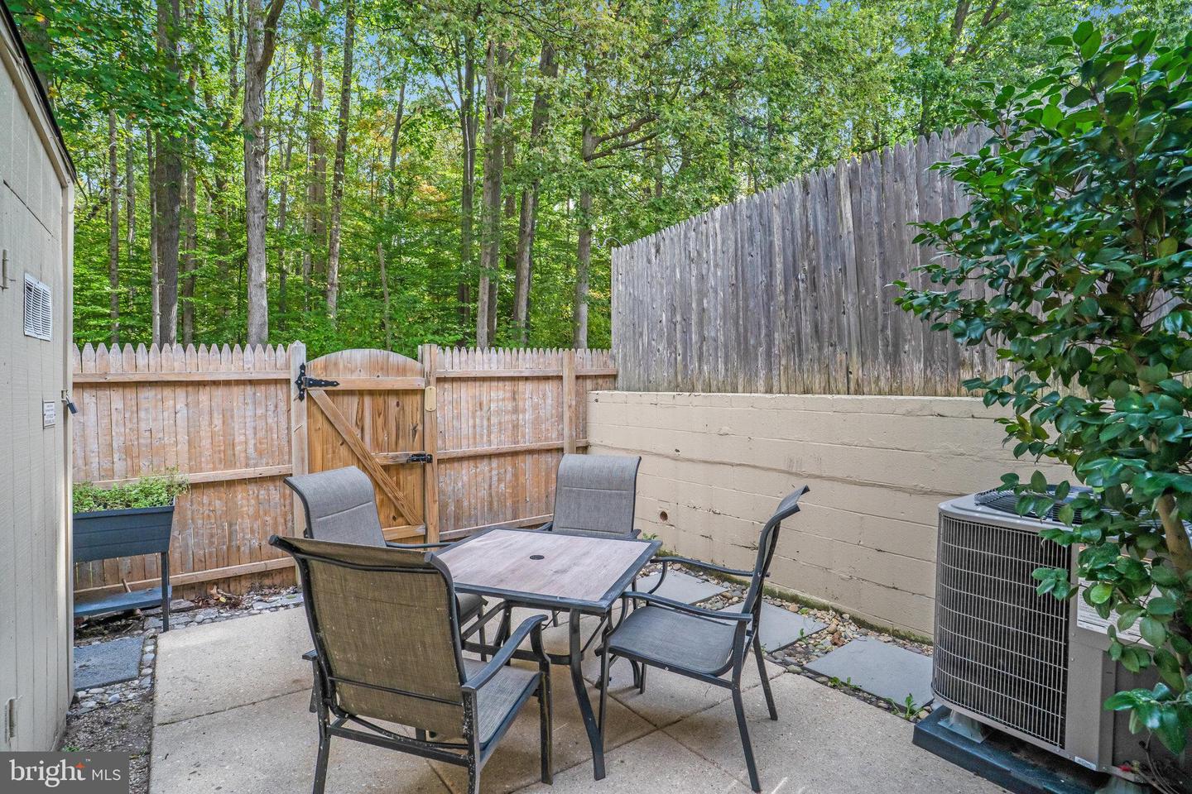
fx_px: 563
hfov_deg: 93.3
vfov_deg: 70.4
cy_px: 397
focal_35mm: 17
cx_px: 596
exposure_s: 1/200
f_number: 8
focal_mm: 17
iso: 1250
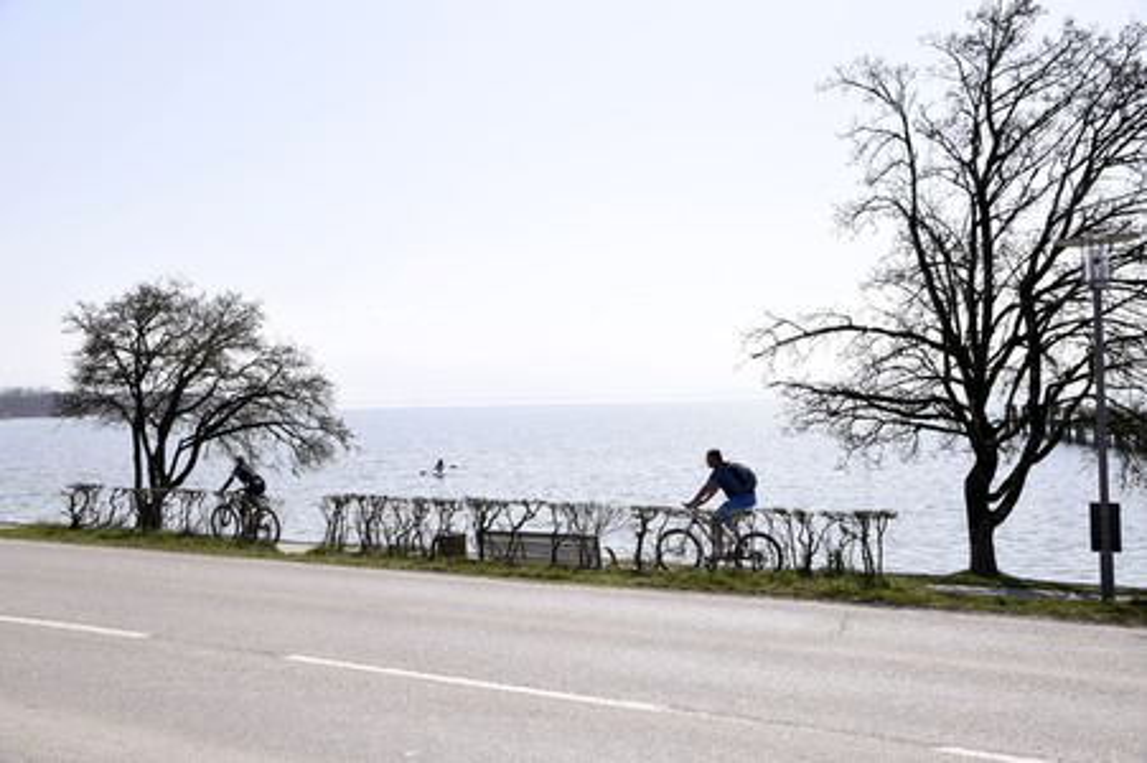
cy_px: 382
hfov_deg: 62.0
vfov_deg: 43.5
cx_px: 574
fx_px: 955
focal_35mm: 30
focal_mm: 30
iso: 100
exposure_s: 1/160
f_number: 9
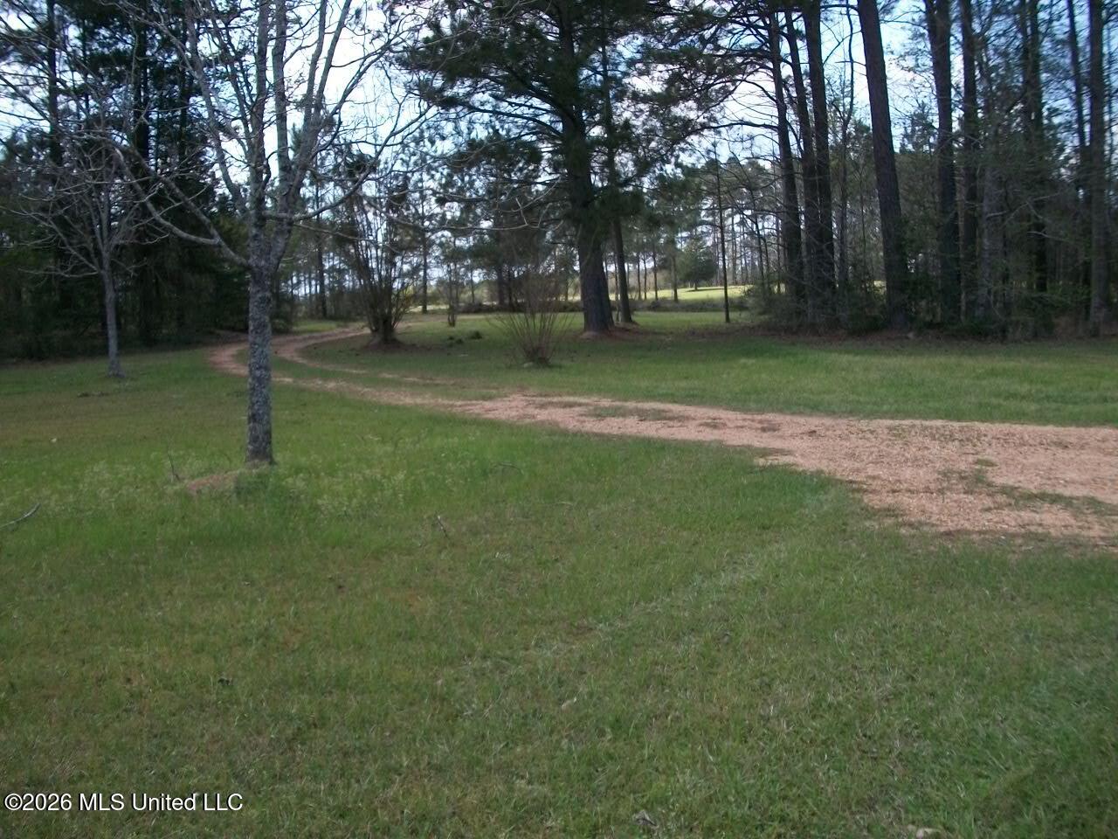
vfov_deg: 44.2
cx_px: 559
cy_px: 420
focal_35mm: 32
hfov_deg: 56.8
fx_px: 1034
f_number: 2.9
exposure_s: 1/640
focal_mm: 5.7
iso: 80
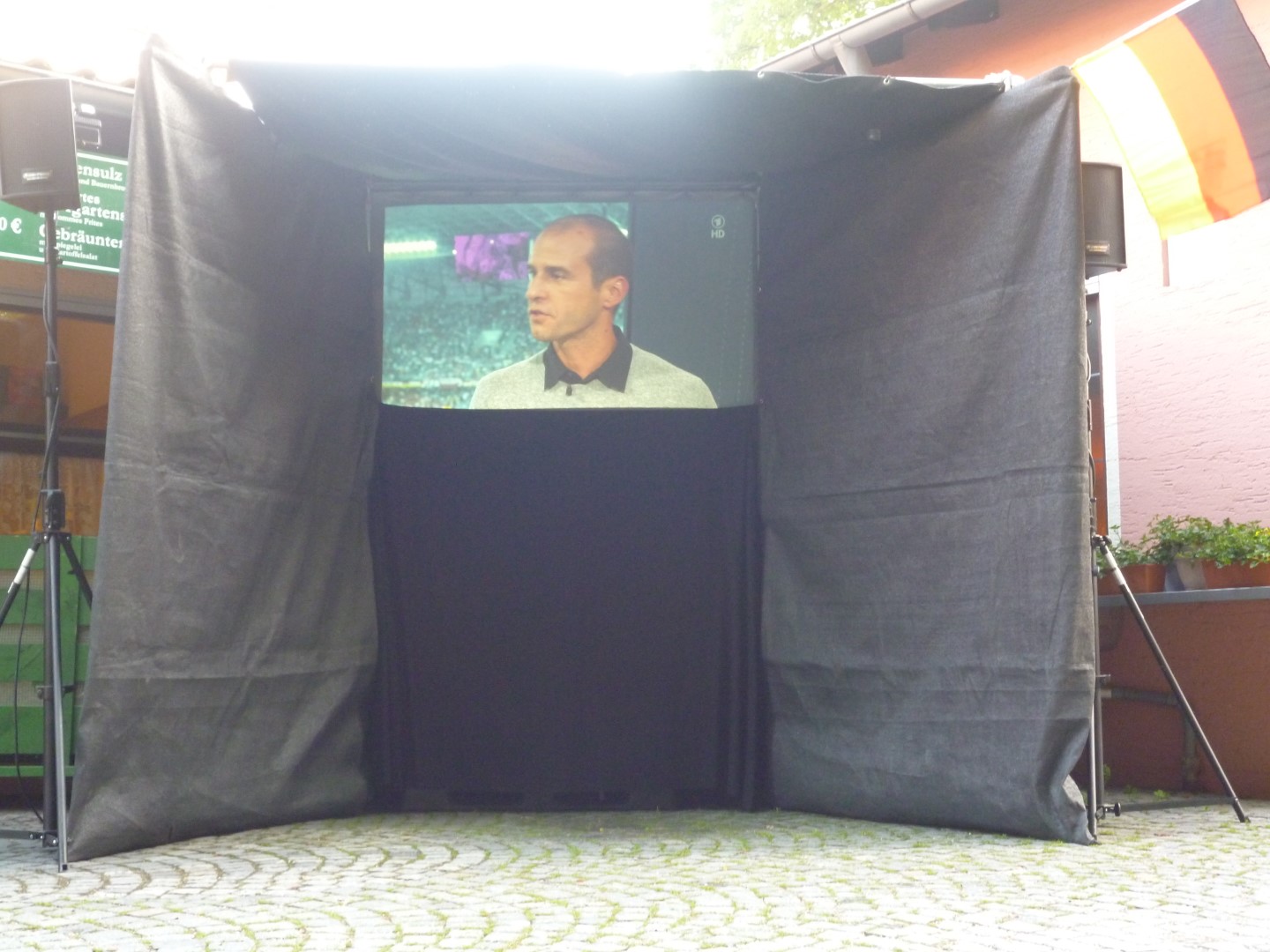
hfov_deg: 39.7
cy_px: 476
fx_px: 1761
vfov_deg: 30.3
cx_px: 635
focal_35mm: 48
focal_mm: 8.6
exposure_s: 1/10
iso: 400
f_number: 4
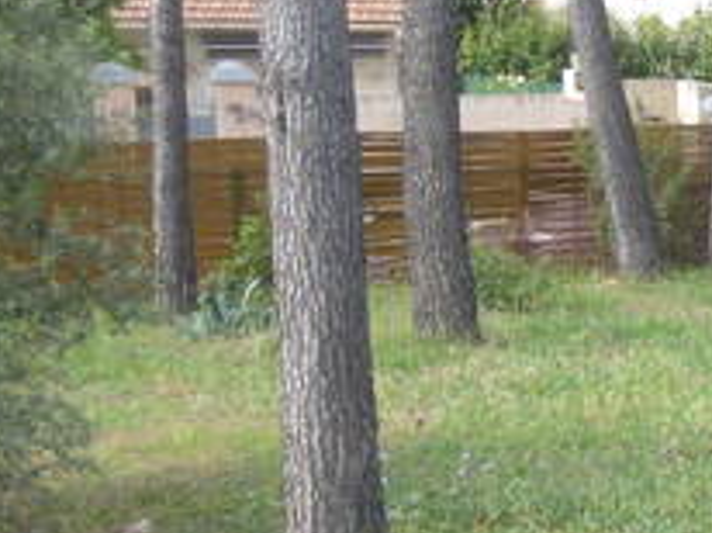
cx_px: 1286
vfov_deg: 11.9
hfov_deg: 14.2
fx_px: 2527
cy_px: 533
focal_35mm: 123
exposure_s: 1/100
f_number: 3.3
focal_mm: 5.7
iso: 100
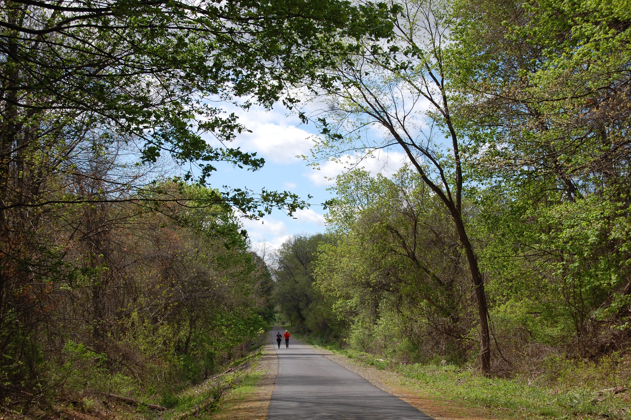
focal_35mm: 82
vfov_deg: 16.5
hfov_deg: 24.6
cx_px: 316
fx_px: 1445
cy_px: 210
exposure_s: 1/400
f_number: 10
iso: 200
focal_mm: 55
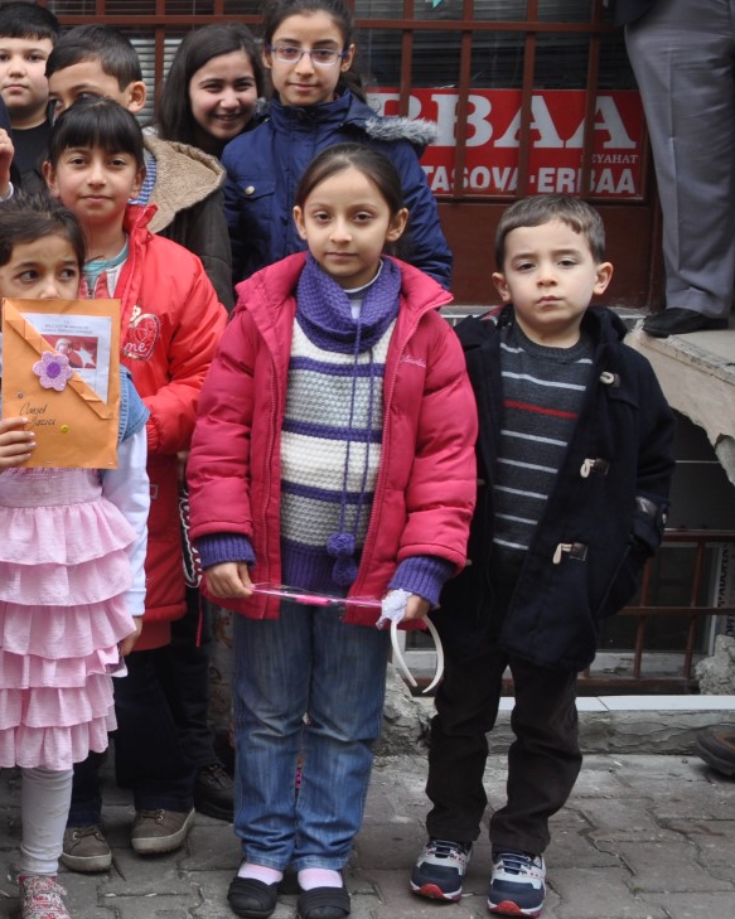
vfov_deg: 27.5
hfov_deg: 20.0
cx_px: -262
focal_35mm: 69
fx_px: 1877
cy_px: 369
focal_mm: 22
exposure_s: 1/125
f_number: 5.6
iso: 220
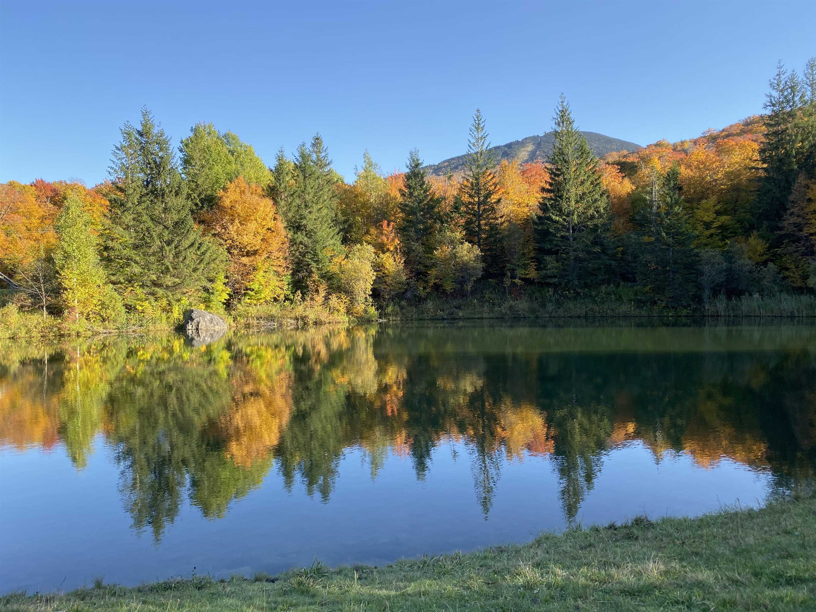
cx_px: 408
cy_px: 306
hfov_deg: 67.3
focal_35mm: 26
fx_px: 613
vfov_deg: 53.1
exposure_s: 1/720
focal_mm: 4.25
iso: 32
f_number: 1.8
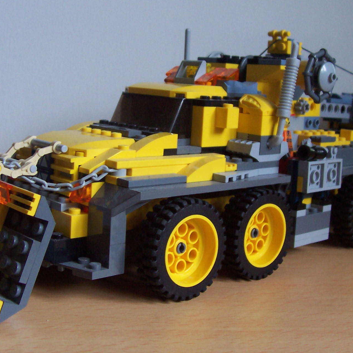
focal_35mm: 52
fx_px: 600
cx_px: 168
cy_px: 163
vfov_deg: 32.8
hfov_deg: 32.8
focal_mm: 5.6
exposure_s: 1/8
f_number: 2.8
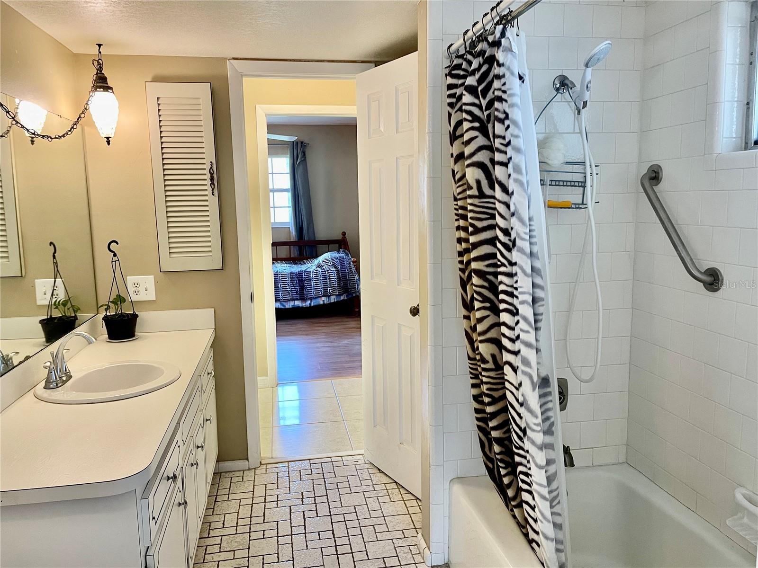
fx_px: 569
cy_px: 284
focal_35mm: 26
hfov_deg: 67.3
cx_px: 379
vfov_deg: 53.1
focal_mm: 4.2
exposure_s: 1/60
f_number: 1.6
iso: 160
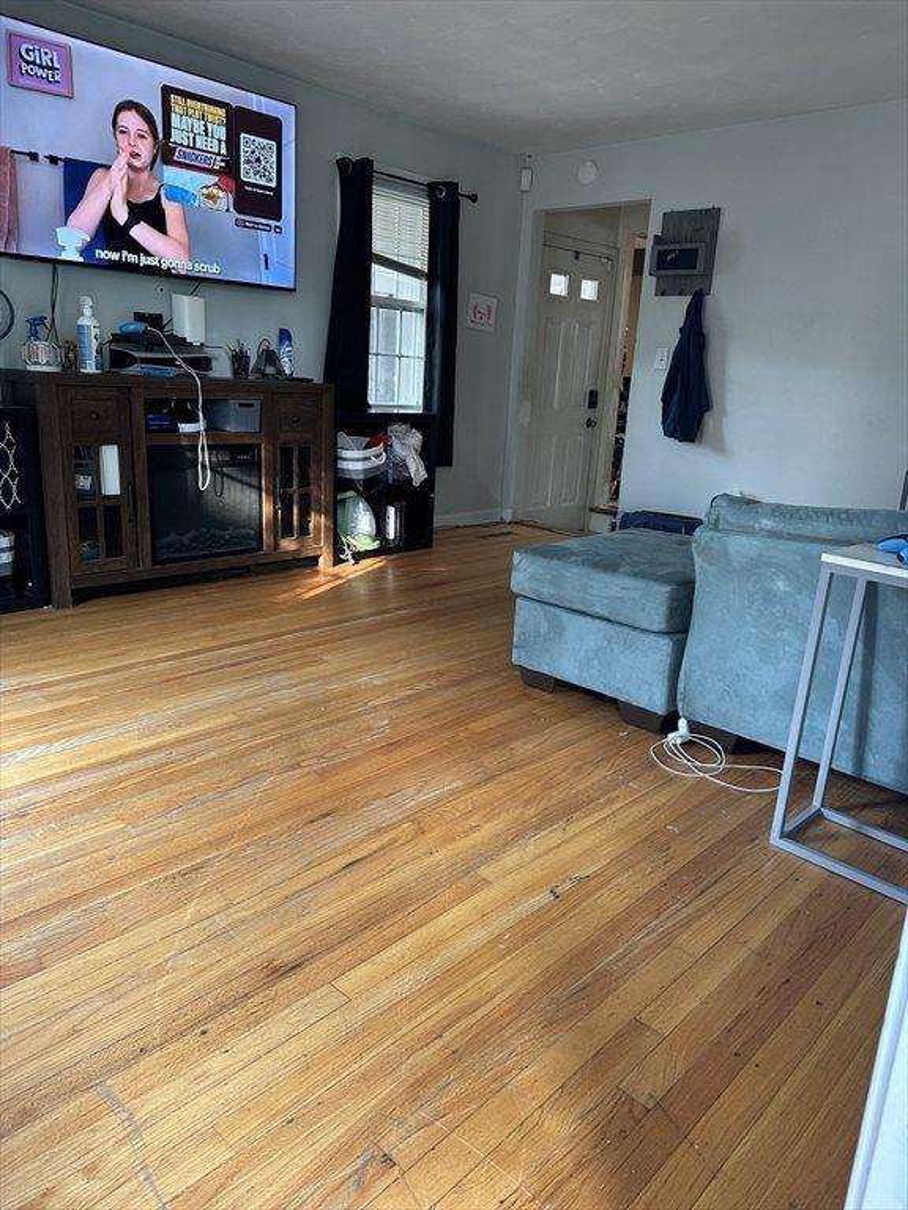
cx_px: 454
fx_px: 839
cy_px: 605
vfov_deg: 71.6
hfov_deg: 56.8
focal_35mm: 24
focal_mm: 6.86
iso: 200
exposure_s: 1/60
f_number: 1.78
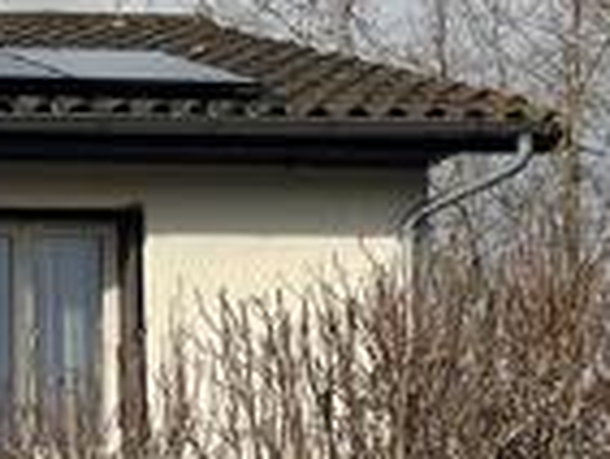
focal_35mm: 147
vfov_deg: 9.9
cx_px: -476
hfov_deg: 12.3
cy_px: 624
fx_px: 2593
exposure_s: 1/3623
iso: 50
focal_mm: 5.1
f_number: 1.6
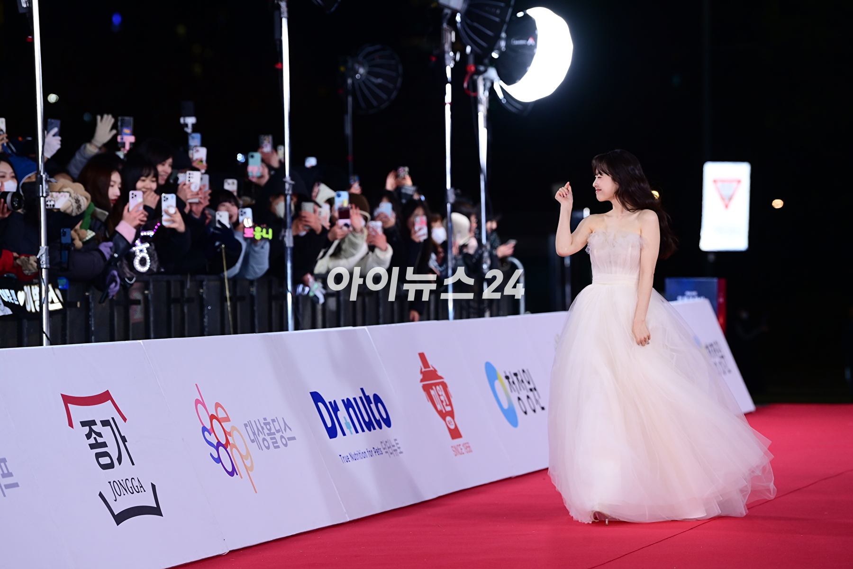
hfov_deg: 12.8
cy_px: 284
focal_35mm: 160
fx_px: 3791
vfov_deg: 8.6
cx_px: 426
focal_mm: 160
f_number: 4.5
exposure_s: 1/250
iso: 1600
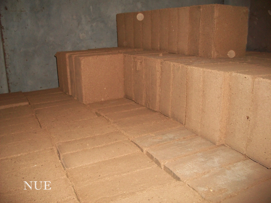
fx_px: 251
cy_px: 102
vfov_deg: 44.2
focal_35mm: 32
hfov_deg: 56.8
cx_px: 136
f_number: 2.9
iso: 200
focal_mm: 5.7
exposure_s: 1/60
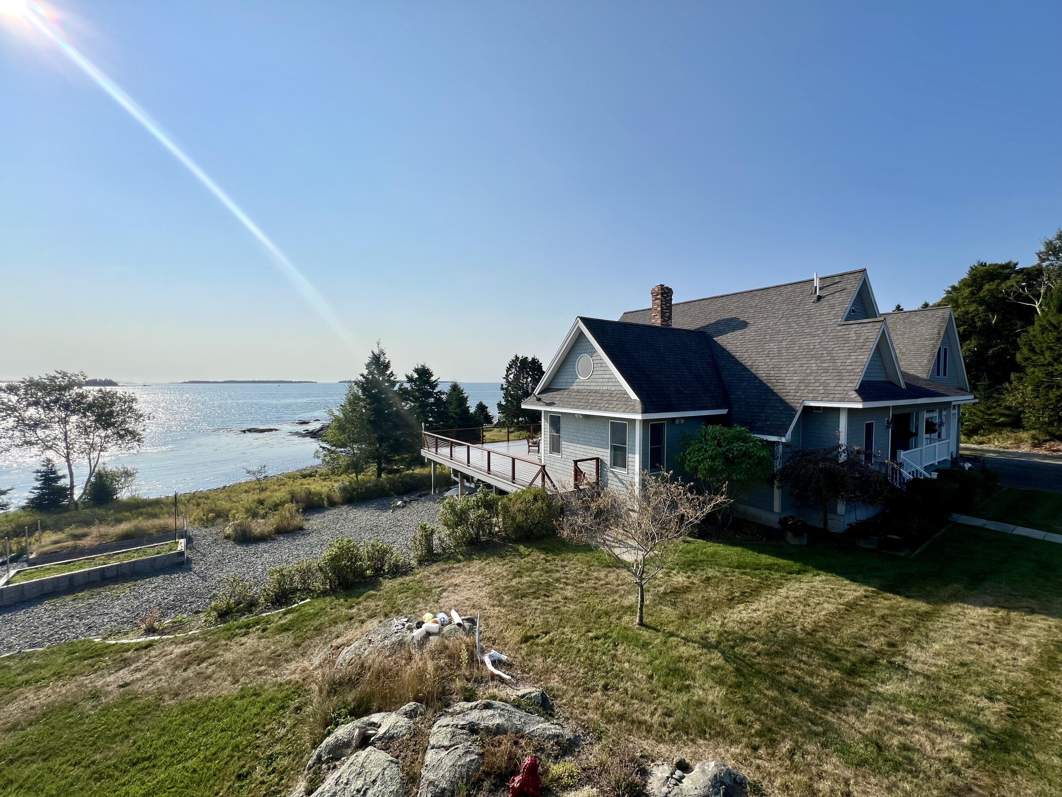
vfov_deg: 89.9
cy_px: 398
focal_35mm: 13
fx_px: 399
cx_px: 531
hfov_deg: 106.2
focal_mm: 1.57
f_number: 1.8
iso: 32
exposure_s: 1/3040
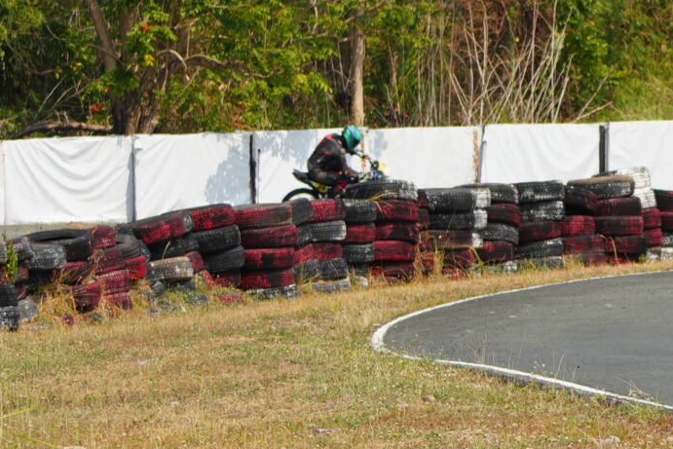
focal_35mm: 417
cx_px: 1066
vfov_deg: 3.3
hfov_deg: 4.9
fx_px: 7794
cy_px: 96
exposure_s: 1/640
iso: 100
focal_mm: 75
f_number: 5
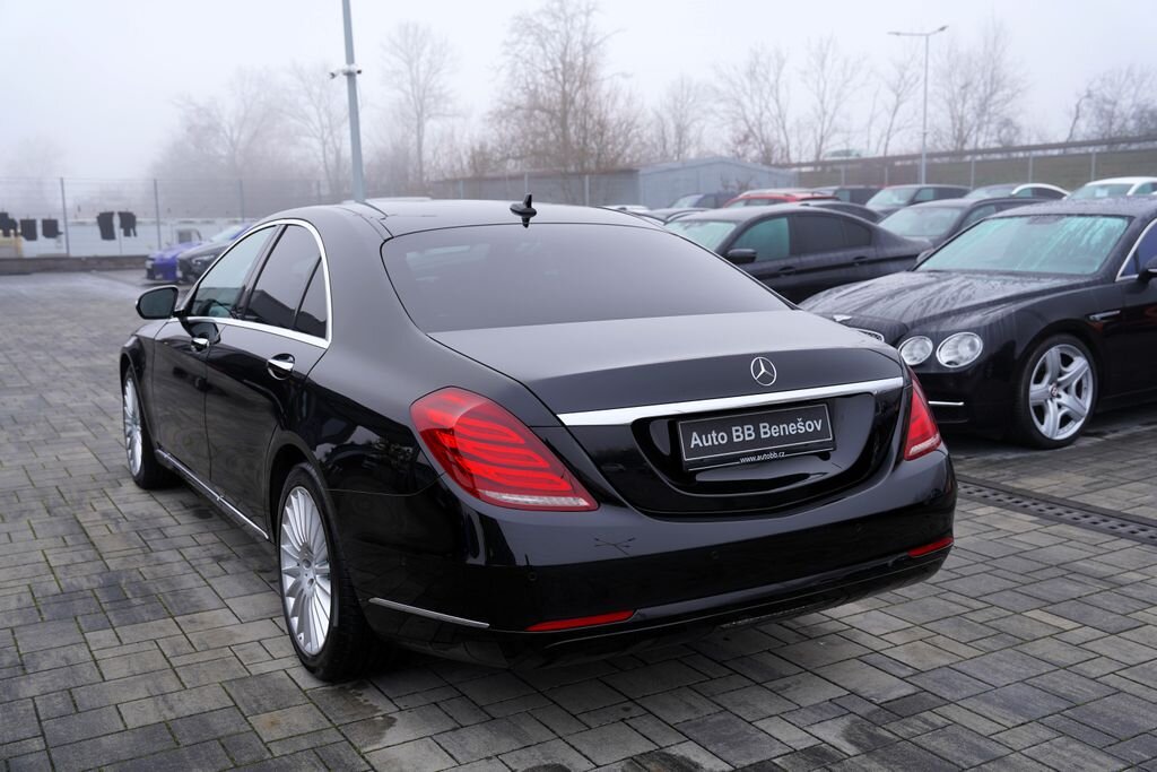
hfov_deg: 54.4
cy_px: 386
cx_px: 578
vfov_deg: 37.9
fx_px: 1125
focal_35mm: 35
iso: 100
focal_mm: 35
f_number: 4.5
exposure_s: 1/80
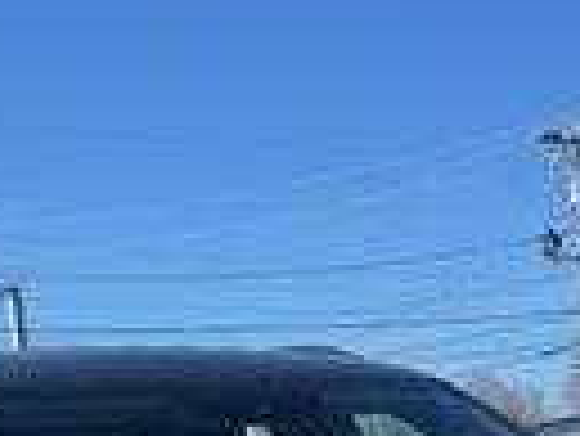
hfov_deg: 20.7
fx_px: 1576
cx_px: 418
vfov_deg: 13.9
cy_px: 796
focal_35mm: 94
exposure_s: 1/3096
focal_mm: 6.76
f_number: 1.78
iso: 80
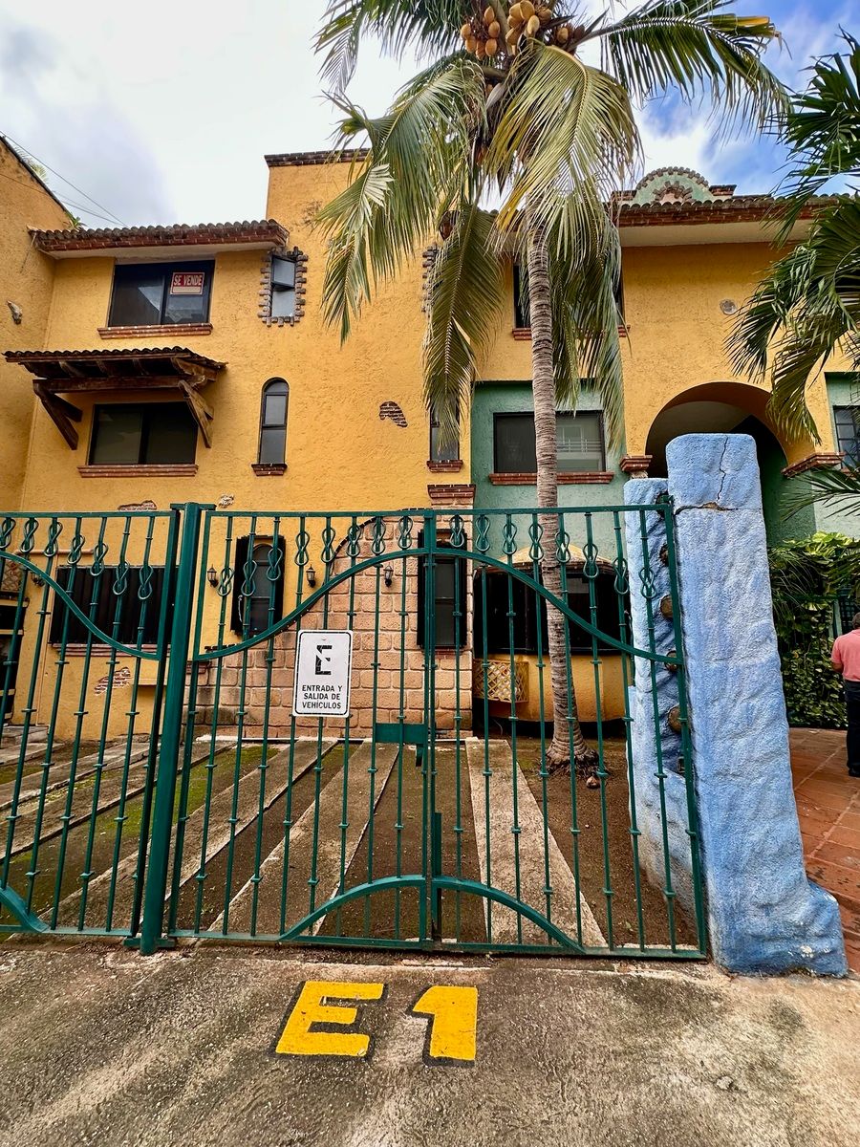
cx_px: 430
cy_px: 574
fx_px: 464
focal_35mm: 14
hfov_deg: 85.7
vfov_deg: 102.1
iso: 40
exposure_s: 1/207
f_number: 2.2
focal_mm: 2.22
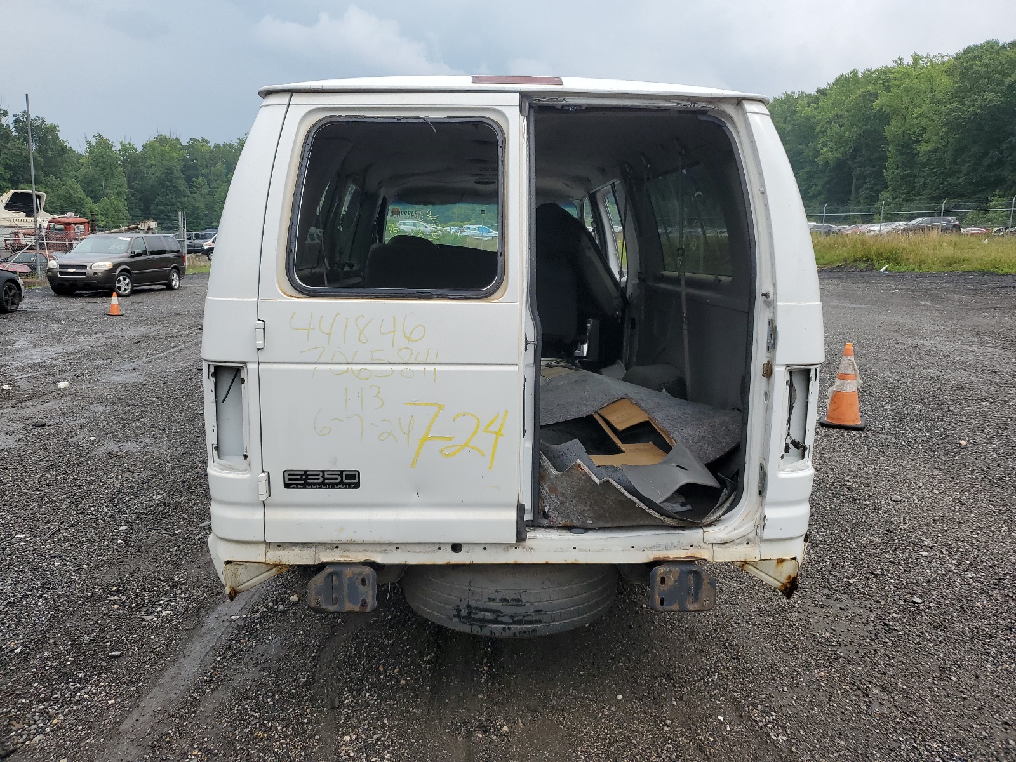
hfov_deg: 67.3
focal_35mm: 26
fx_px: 763
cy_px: 381
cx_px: 508
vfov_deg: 53.1
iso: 50
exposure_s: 1/2500
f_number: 1.5
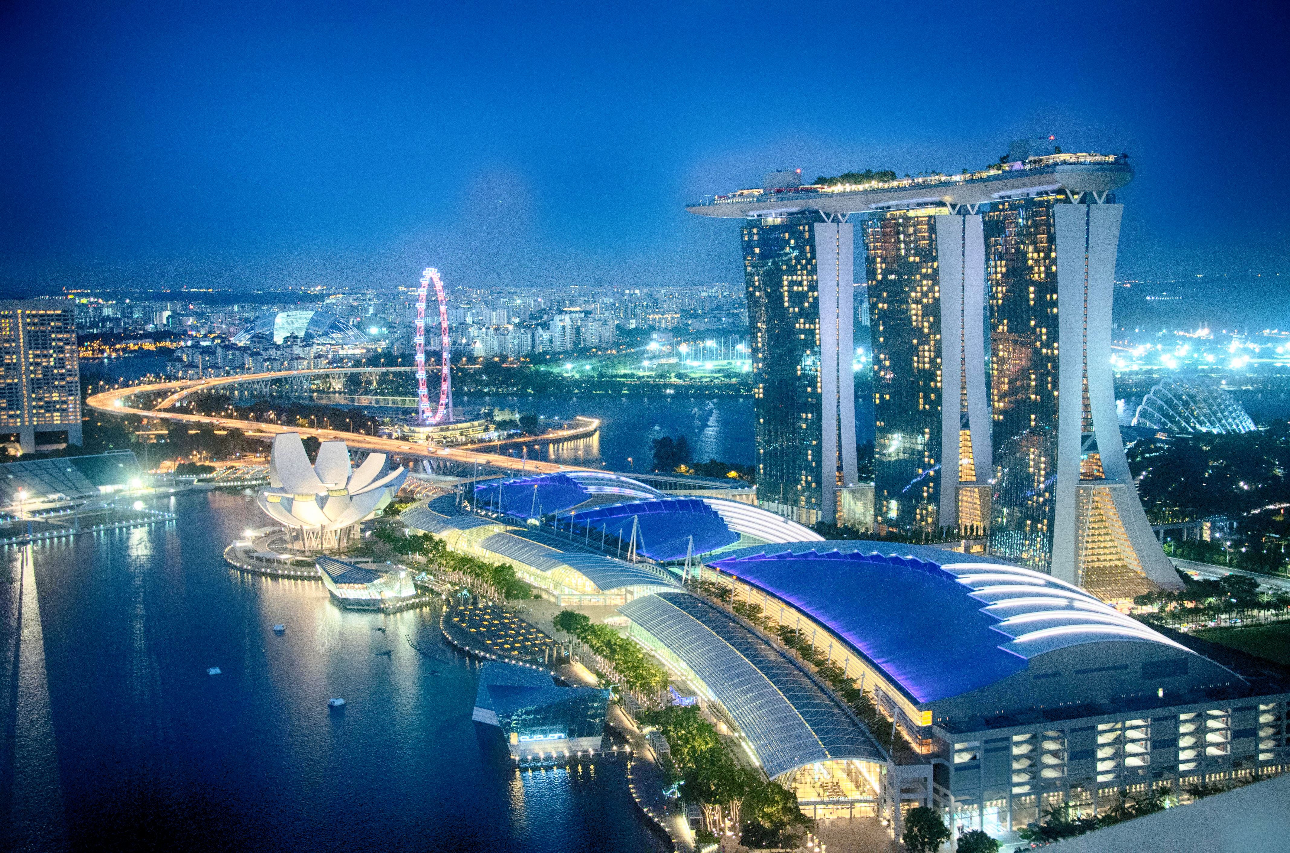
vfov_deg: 34.0
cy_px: 426
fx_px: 1394
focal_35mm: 39
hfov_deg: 49.7
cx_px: 645
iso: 3200
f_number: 5.6
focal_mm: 26
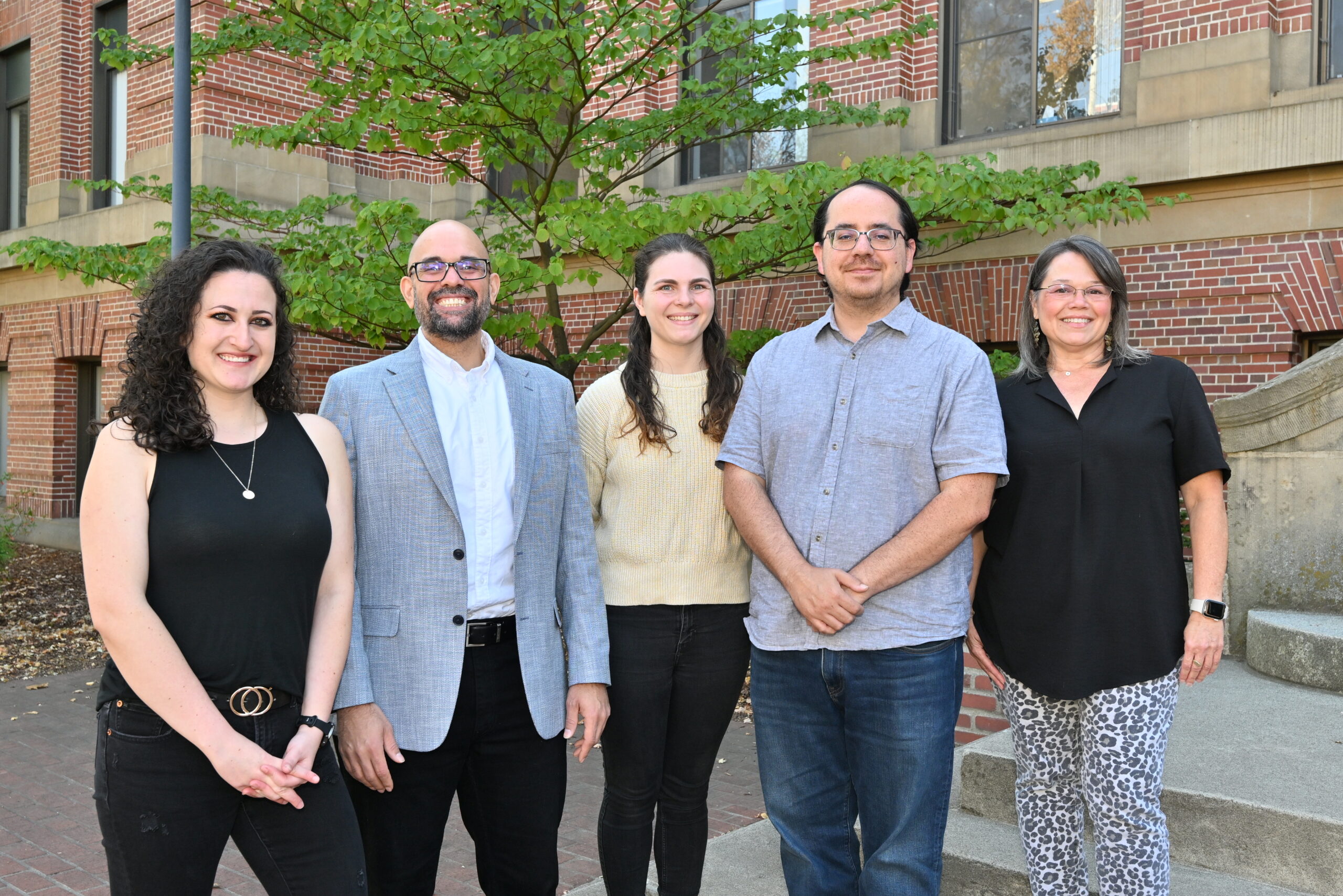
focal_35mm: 32
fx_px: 1194
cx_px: 672
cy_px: 448
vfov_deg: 41.1
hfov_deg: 58.7
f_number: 5.6
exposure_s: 1/200
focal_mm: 21.5
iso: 200
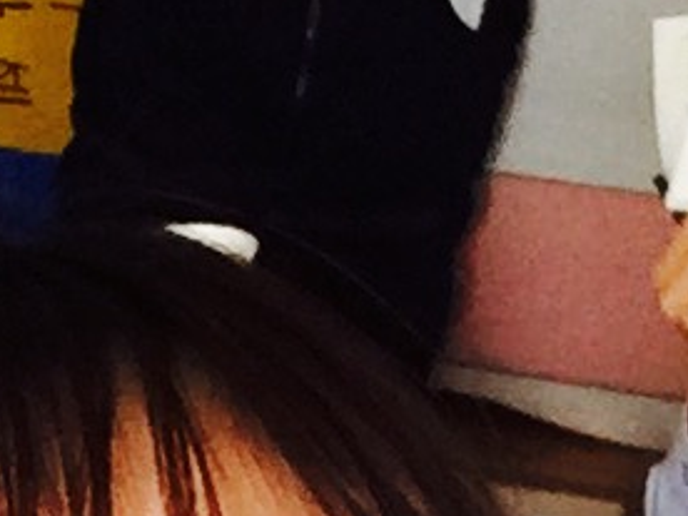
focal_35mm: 144
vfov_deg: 10.3
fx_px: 2862
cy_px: 386
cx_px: 22
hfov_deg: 13.5
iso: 250
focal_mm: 2.65
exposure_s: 1/24
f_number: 2.2
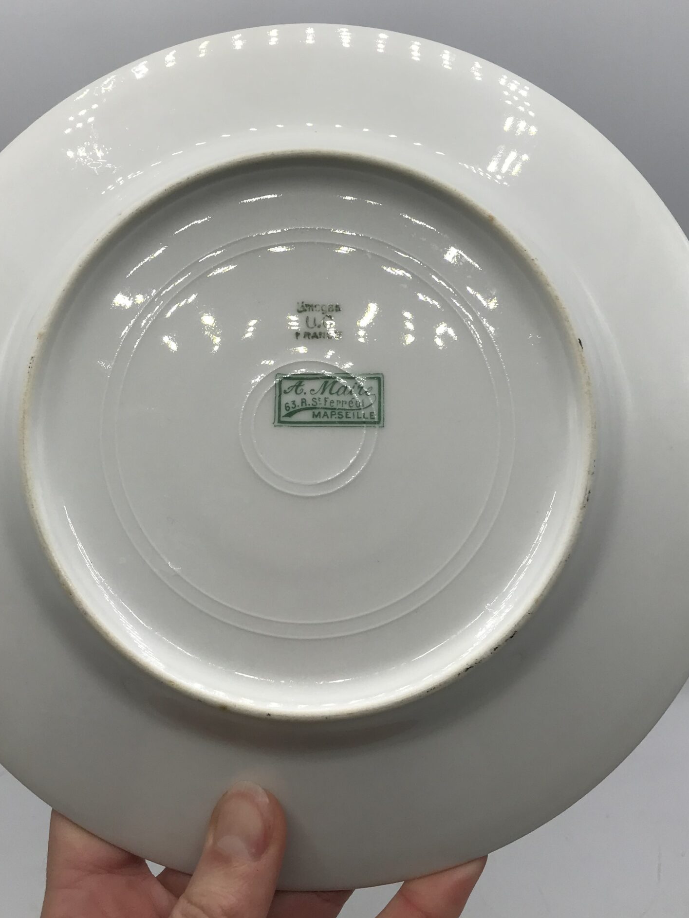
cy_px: 420
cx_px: 331
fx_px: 1008
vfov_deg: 48.9
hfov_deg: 37.7
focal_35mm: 38
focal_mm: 3.99
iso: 20
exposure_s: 1/1773
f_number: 1.8
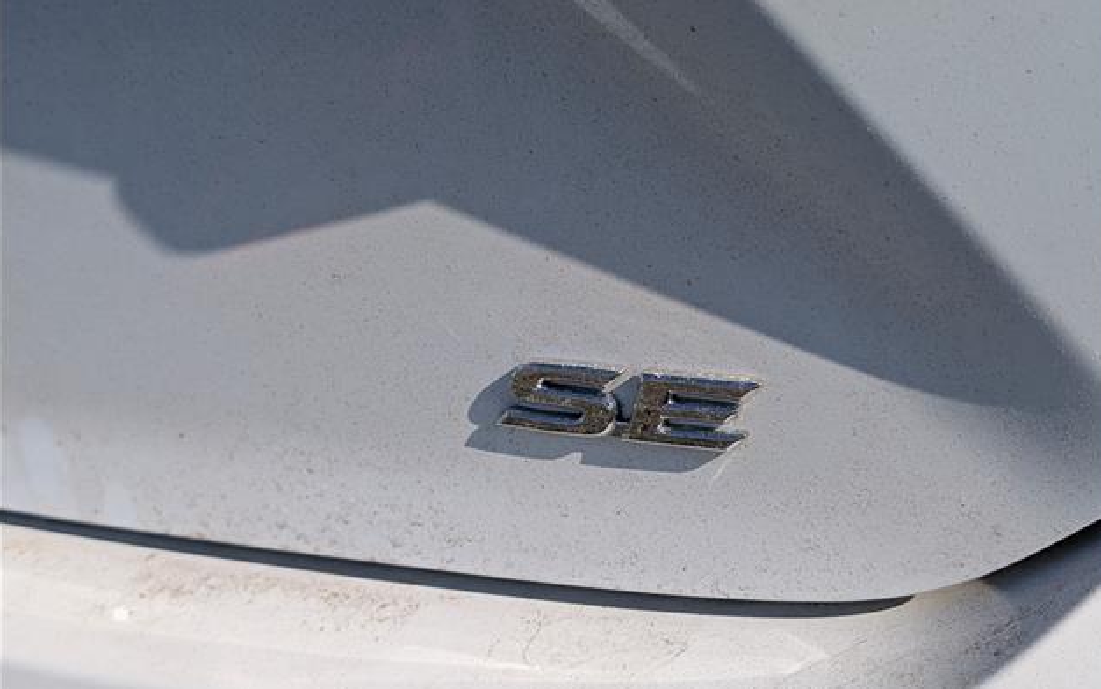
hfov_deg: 38.2
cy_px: 392
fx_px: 1590
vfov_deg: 24.4
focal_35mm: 53
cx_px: 558
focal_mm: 6.9
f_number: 1.68
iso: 24
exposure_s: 1/1667
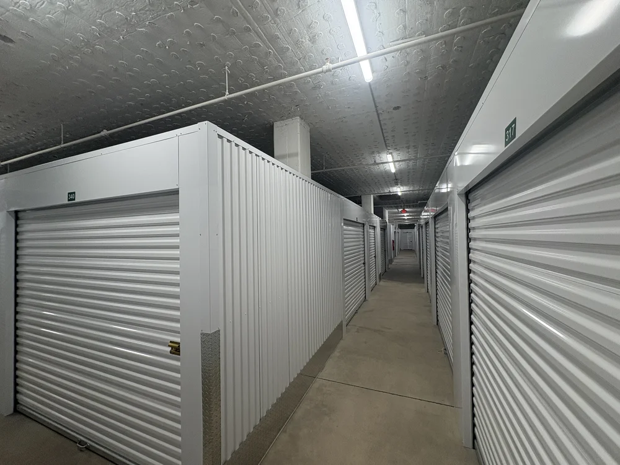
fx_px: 251
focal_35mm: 14
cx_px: 310
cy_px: 232
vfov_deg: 85.7
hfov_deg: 102.1
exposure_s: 1/136
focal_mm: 2.22
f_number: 2.2
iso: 125
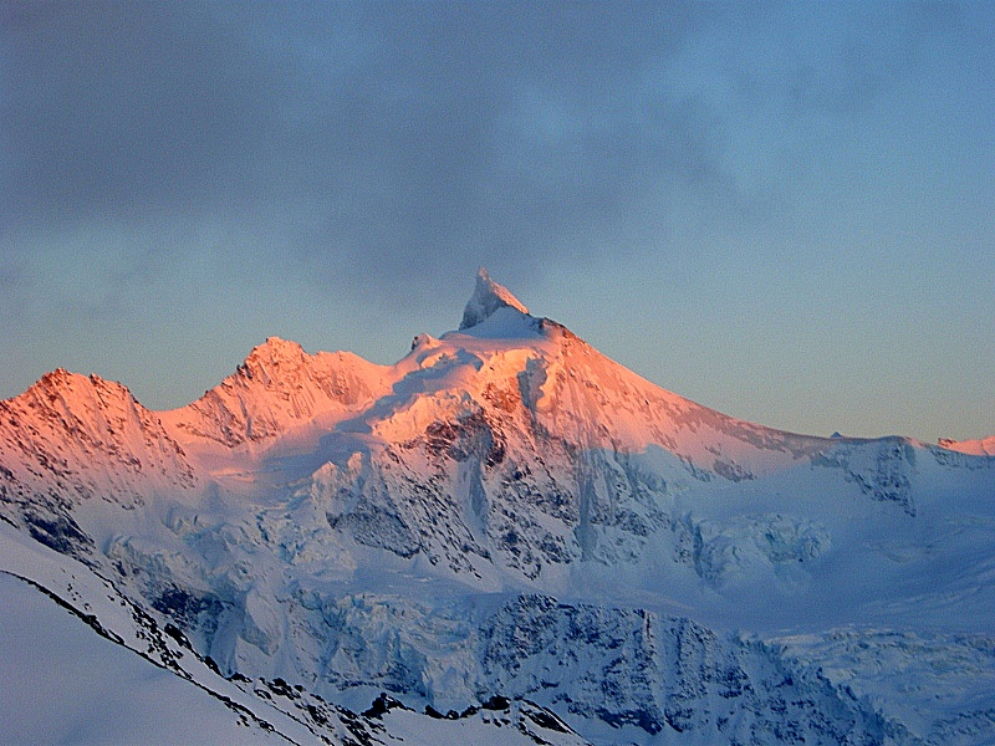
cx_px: 498
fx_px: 2903
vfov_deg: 14.6
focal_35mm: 101
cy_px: 373
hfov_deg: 19.4
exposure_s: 1/27.4
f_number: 4.7
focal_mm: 21.5
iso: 64
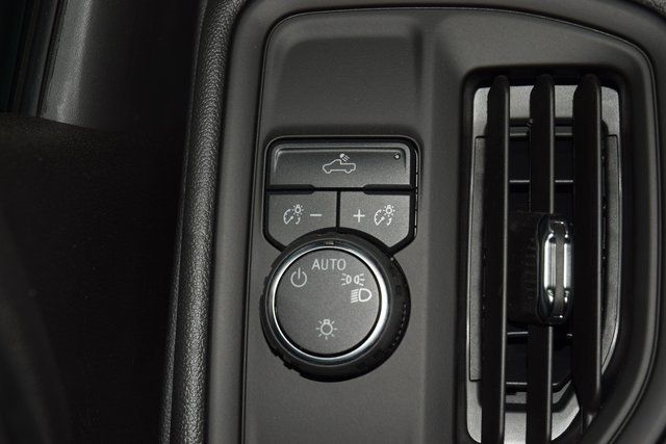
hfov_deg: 28.1
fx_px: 1332
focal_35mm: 72
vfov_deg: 18.9
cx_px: 333
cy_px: 222
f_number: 8
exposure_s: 1/60
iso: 100
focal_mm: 48
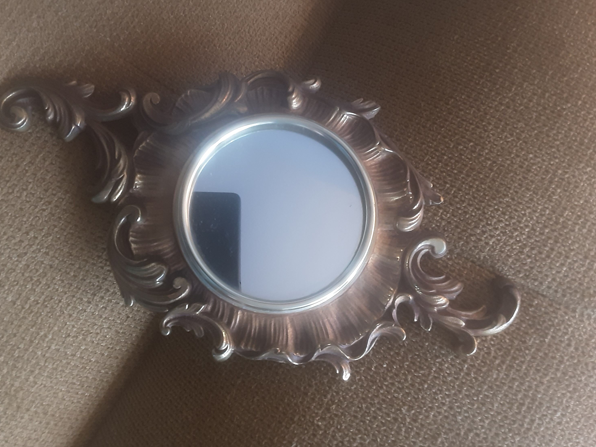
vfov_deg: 45.4
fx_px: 534
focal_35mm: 31
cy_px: 228
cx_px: 273
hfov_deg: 58.3
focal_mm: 2.9
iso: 160
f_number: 1.9
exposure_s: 1/25
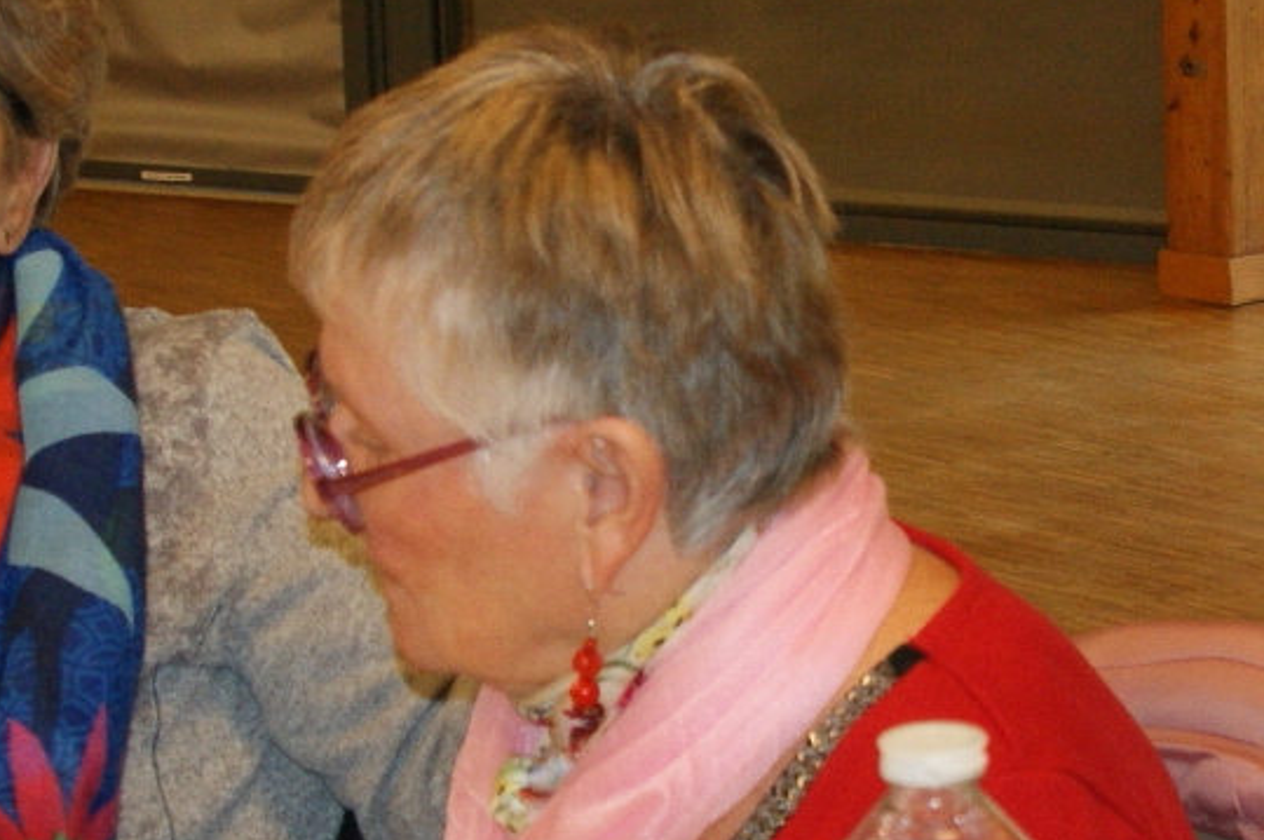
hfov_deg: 14.6
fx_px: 4910
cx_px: 1039
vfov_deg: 9.8
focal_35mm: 140
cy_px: 439
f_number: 5.6
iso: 400
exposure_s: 1/60
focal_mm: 22
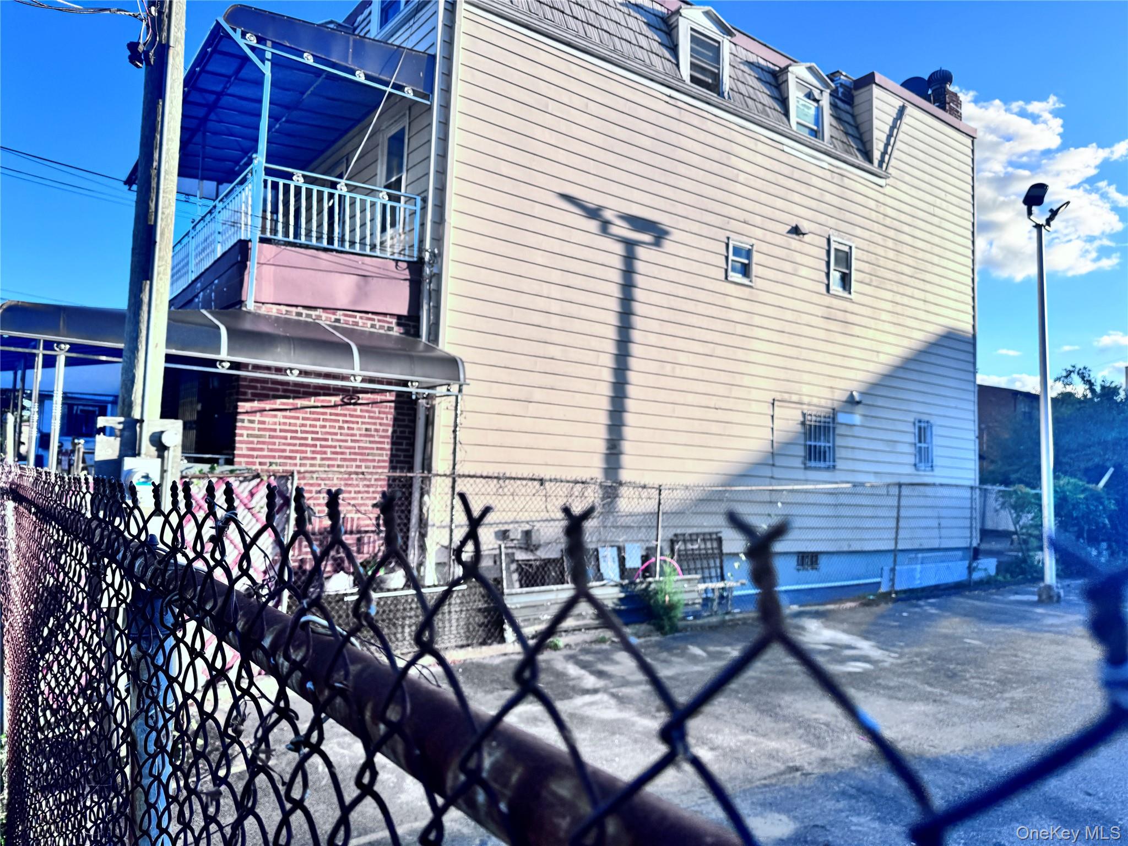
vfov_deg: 56.8
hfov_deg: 71.6
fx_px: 782
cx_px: 564
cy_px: 423
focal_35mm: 24
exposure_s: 1/2833
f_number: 1.78
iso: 80
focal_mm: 6.76
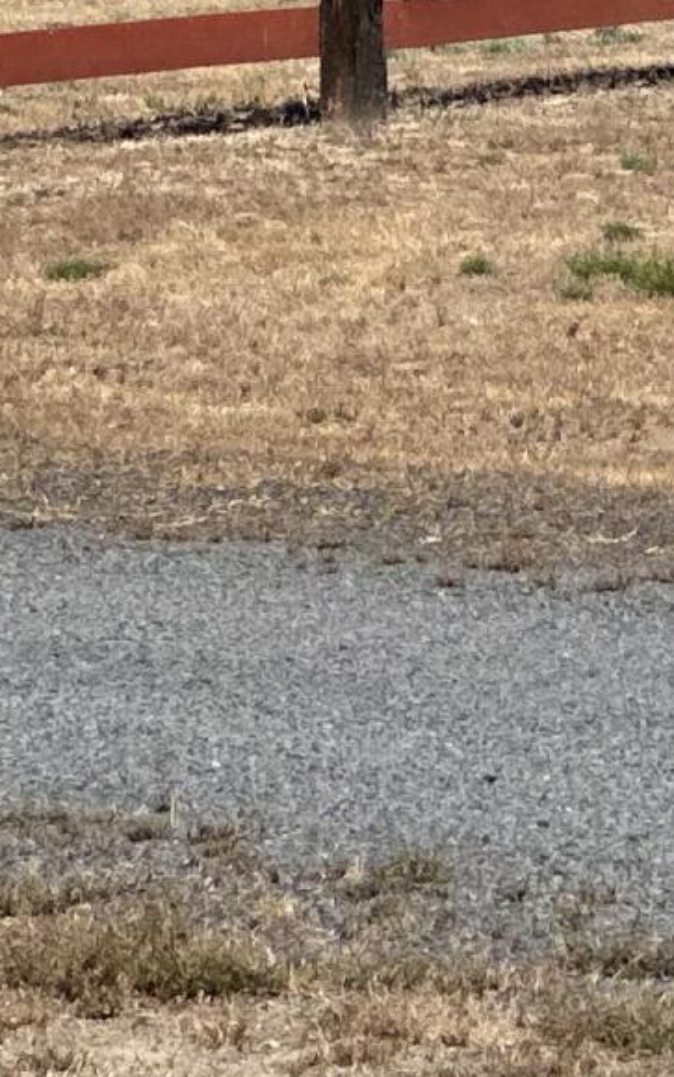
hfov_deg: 3.1
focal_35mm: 422
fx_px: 12390
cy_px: -1006
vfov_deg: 4.9
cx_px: 1019
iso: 32
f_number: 2.8
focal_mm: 9
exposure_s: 1/1143
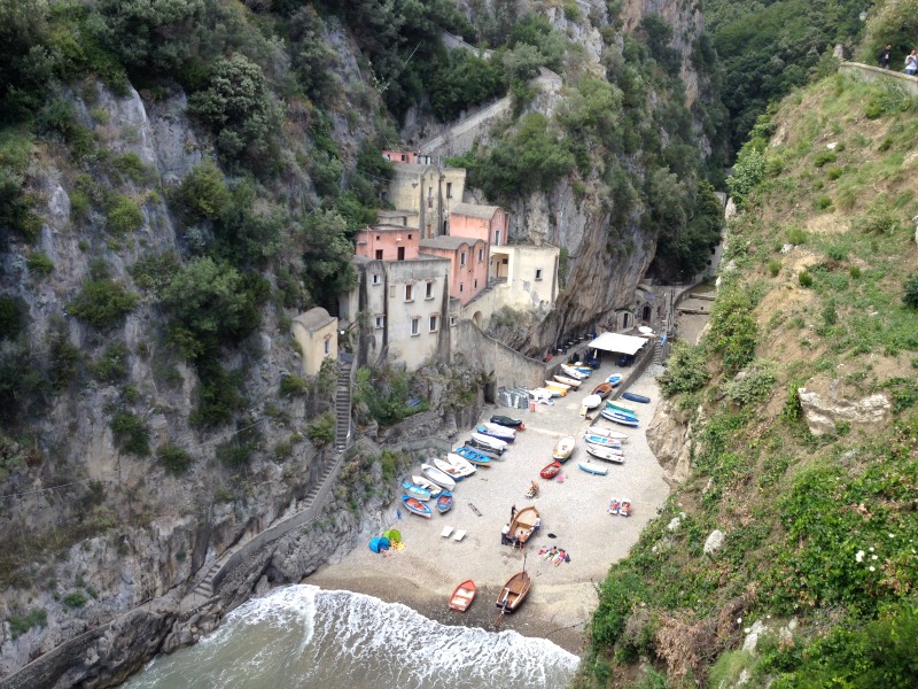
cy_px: 344
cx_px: 459
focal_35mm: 35
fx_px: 928
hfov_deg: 52.6
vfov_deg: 40.7
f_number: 2.4
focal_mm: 4.28
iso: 50
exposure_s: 1/252
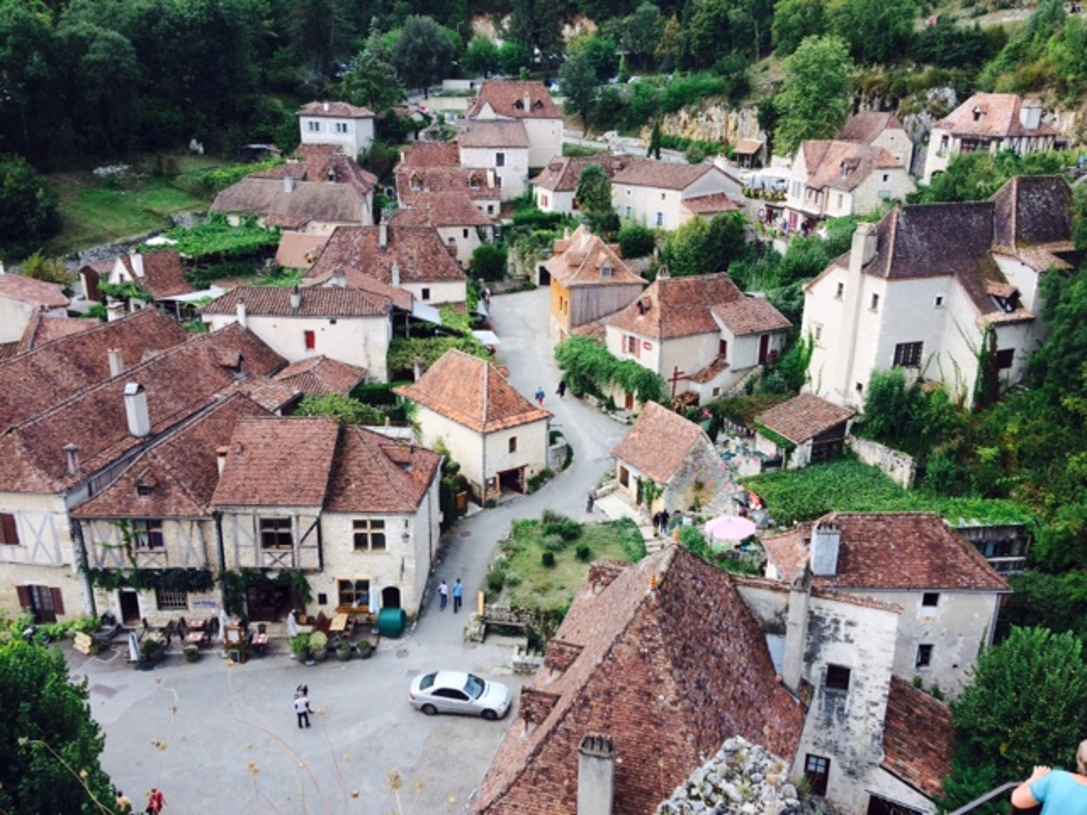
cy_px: 408
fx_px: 911
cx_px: 544
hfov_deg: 61.7
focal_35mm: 29
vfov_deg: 48.2
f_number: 2.2
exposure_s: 1/707
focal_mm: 4.15
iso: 32
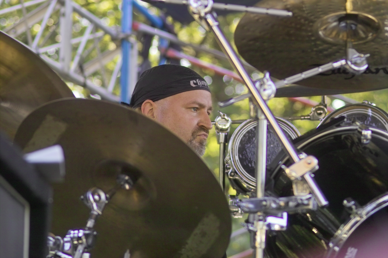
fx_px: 1929
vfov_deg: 7.7
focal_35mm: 179
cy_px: 129
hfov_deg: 11.5
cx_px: 194
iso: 200
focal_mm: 105
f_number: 3.5
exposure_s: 1/125
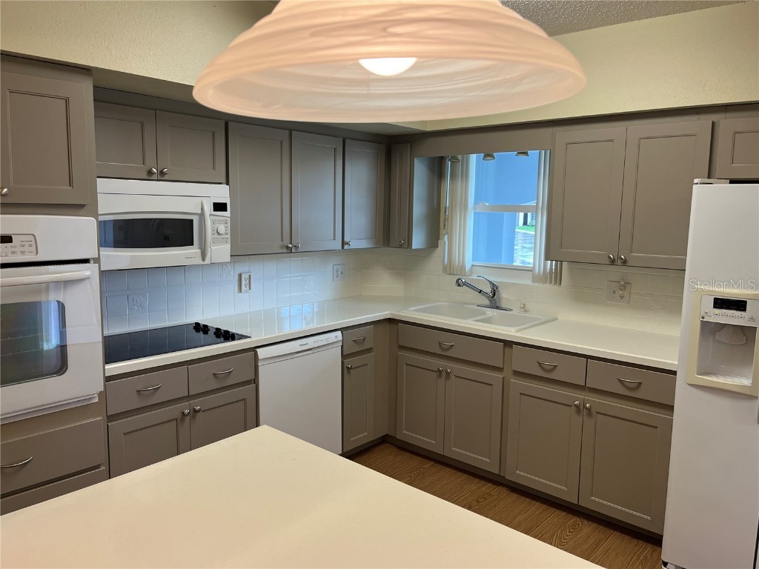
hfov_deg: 67.3
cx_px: 380
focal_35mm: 26
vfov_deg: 53.1
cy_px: 284
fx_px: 570
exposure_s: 1/120
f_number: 1.6
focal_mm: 5.1
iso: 100
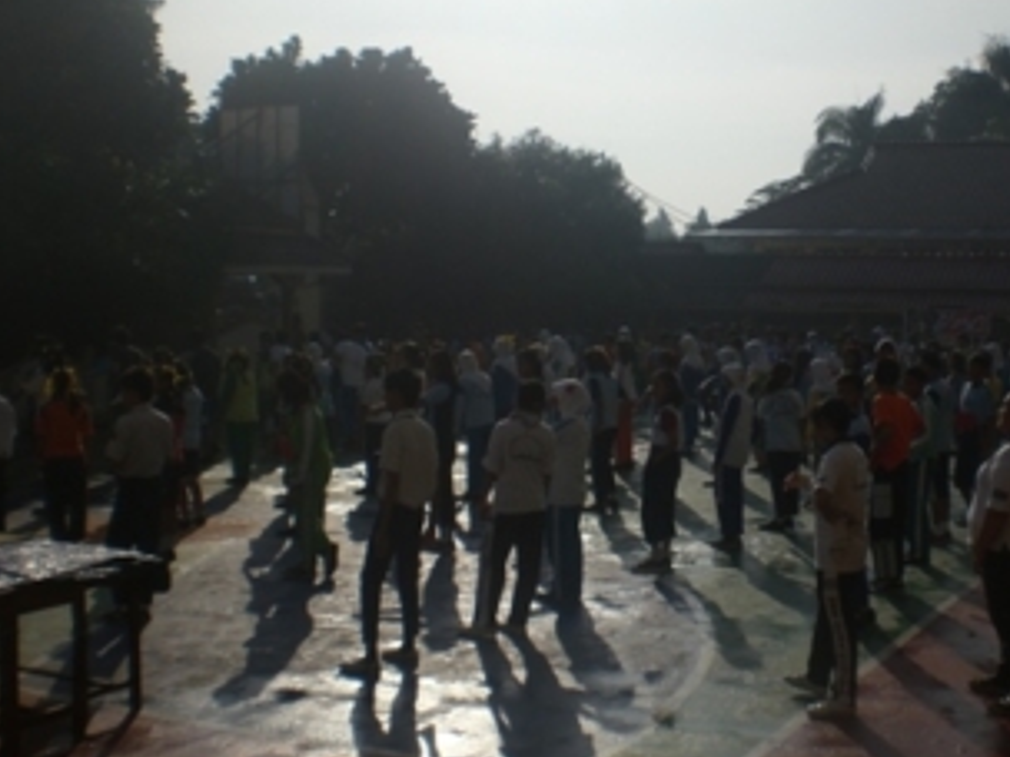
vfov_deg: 29.1
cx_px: 651
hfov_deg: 37.9
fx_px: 1459
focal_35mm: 50
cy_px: 402
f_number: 4.4
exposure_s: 1/1600
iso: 50
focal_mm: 6.3
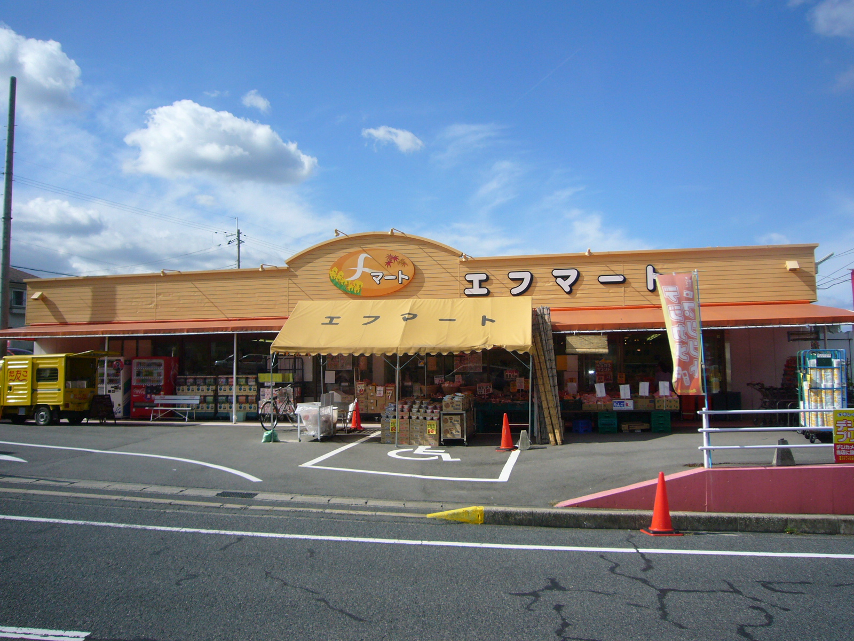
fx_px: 715
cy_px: 320
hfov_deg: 61.7
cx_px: 427
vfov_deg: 48.2
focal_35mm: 29
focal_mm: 4.6
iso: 80
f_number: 5.6
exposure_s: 1/400
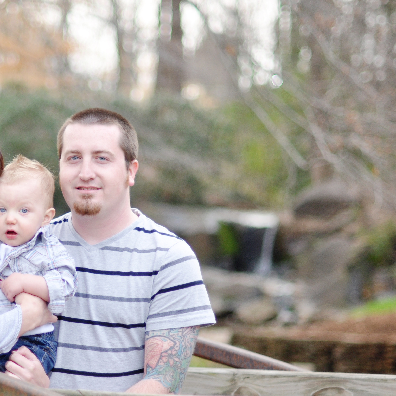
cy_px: 239
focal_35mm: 118
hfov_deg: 14.7
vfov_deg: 14.8
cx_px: 59
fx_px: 1527
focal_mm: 50
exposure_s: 1/1600
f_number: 1.4
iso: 200
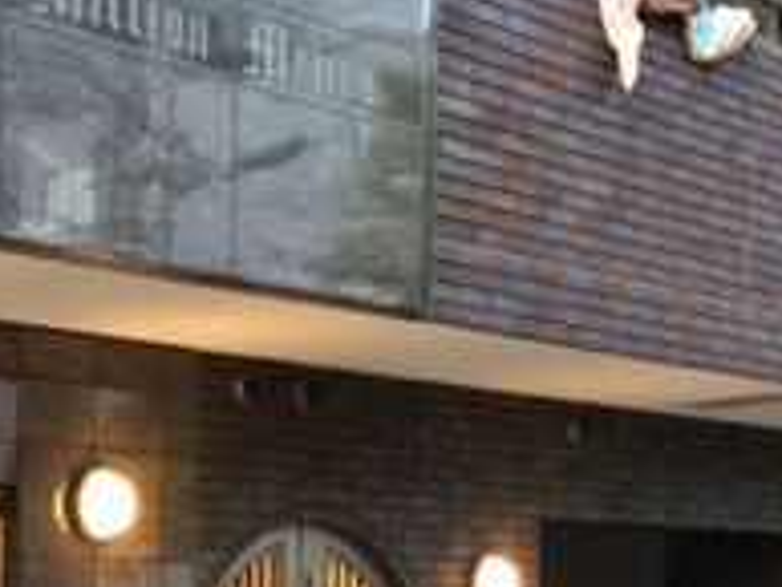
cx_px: -162
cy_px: 810
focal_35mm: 90
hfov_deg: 20.3
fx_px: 2034
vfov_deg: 15.5
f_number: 2.2
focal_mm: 4.15
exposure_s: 1/33
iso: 250
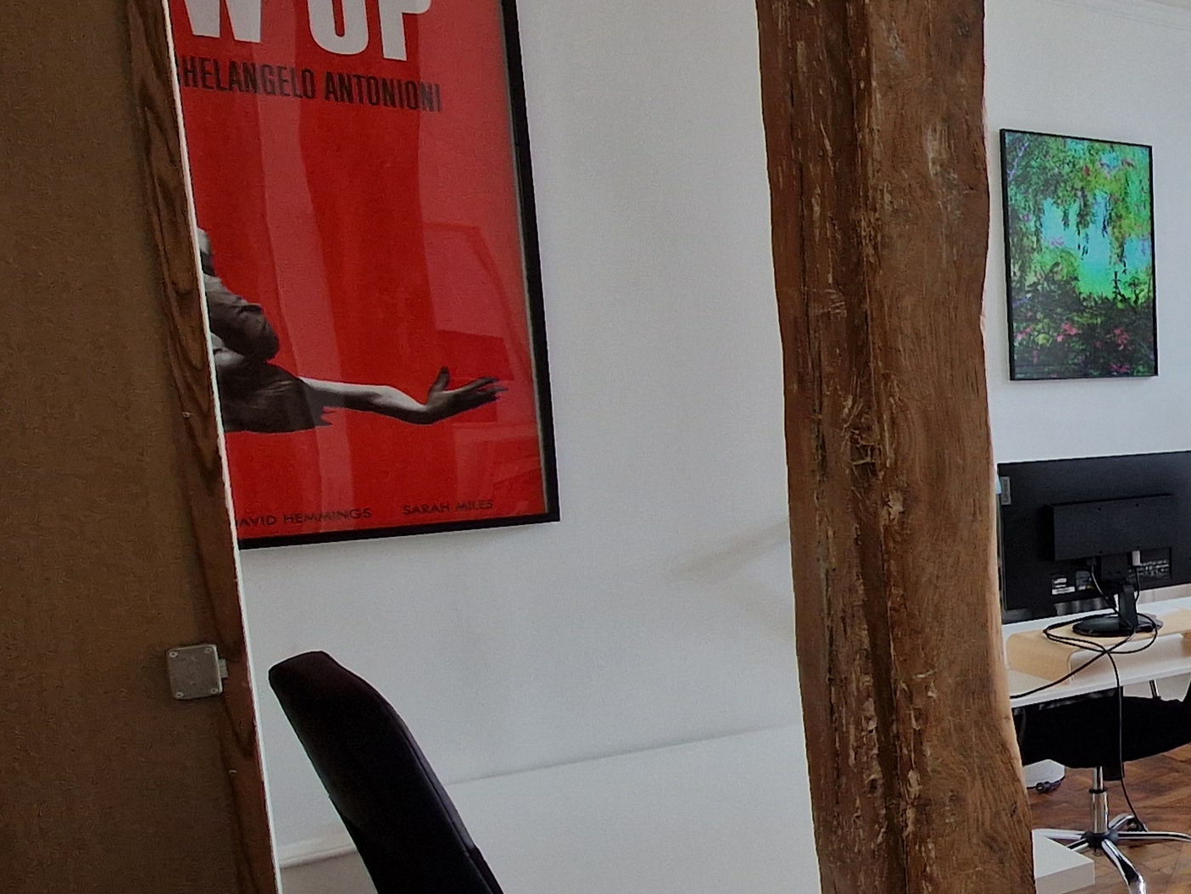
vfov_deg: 38.6
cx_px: 1452
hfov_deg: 37.2
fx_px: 1273
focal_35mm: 37
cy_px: 513
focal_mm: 2.2
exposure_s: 1/100
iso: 64
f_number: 2.2
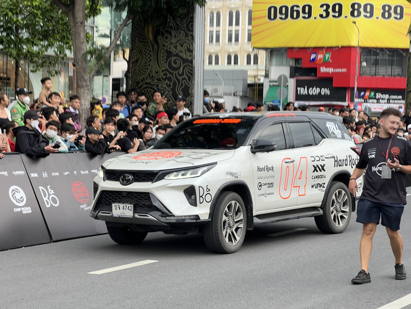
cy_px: 154
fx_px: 914
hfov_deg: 25.3
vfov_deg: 19.1
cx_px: 206
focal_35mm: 77
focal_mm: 9
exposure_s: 1/99
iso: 40
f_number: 2.8
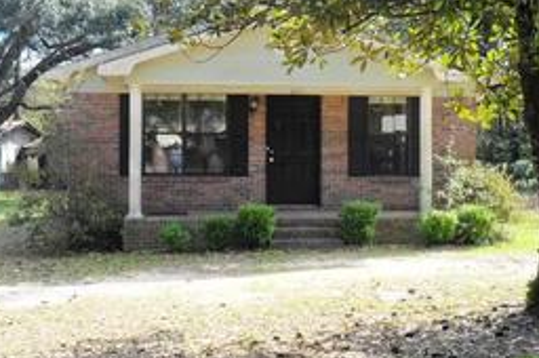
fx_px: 927
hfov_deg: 32.4
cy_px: 168
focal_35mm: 62
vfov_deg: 21.8
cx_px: 267
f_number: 4.5
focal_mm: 7.8
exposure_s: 1/180
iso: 100
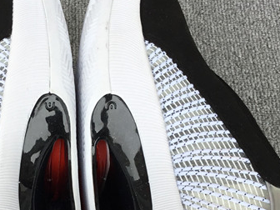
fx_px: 671
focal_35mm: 83
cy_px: 197
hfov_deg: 23.2
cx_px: 53
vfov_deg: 17.5
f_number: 2.4
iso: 25
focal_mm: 3.3
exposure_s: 1/190
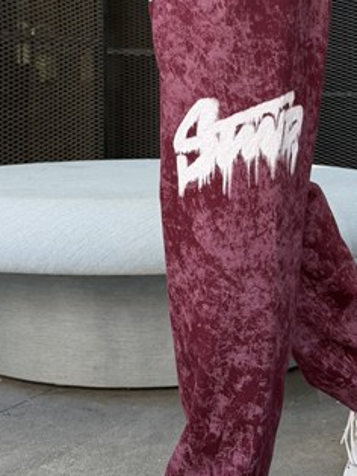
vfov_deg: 31.1
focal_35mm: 61
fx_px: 839
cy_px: 118
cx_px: 225
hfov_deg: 23.9
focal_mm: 6.76
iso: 200
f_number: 1.78
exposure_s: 1/103
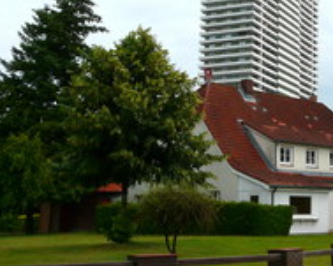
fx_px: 650
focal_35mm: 66
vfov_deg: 22.9
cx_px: 342
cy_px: 65
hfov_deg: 27.0
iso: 100
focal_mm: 5.2
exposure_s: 1/400
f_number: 6.3
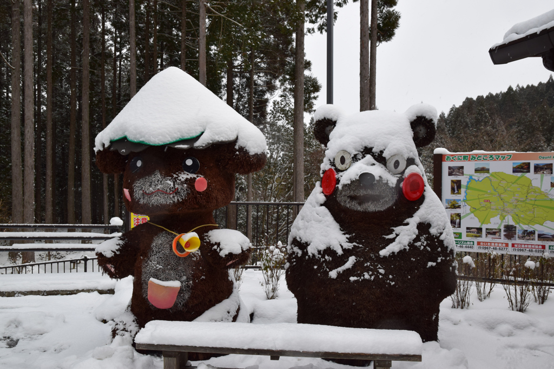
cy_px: 184
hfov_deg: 57.2
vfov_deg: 39.9
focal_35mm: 33
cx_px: 277
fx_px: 508
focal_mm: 22
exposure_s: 1/80
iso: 400
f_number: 9
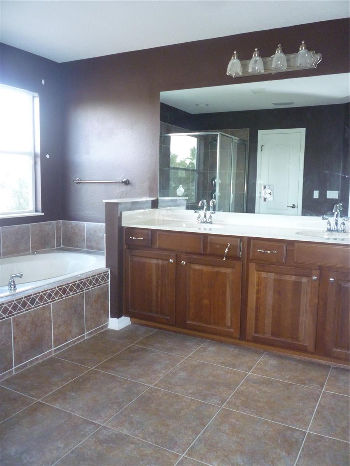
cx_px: 175
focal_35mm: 29
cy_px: 233
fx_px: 391
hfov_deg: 48.2
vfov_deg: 61.7
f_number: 3.3
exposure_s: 1/30
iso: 400
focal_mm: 5.2
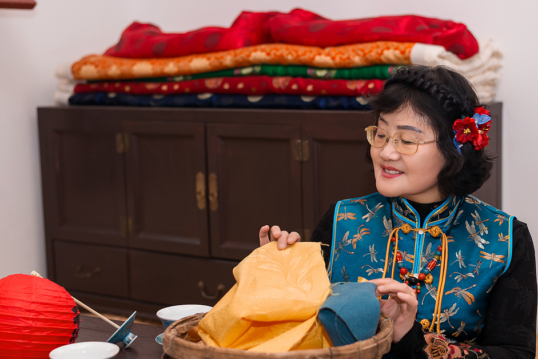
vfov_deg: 20.0
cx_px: 283
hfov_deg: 29.6
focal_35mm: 68
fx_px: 1016
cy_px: 192
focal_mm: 50
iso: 320
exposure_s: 1/200
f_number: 2.5
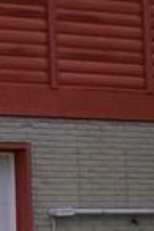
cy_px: 129
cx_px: -191
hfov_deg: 7.4
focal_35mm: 176
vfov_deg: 11.7
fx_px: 1127
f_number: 3.7
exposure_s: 1/400
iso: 100
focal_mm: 4.3
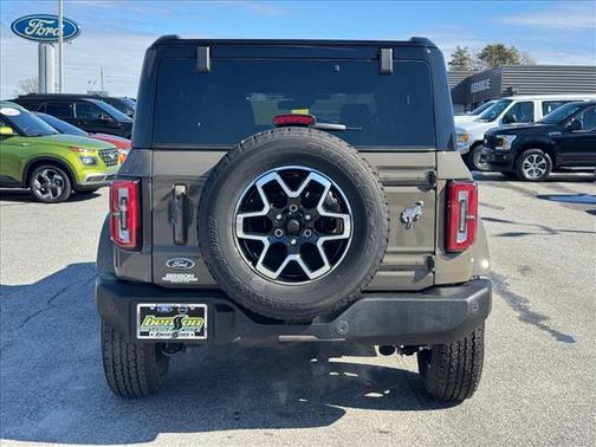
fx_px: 826
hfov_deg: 39.7
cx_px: 298
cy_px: 224
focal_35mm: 48
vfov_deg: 30.3
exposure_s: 1/1681
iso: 64
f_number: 1.78
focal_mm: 6.76
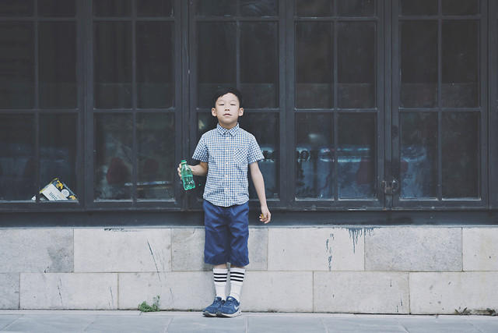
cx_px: 249
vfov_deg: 13.0
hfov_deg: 19.5
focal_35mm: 105
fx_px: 1453
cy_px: 166
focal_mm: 105
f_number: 1.8
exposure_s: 1/250
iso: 100
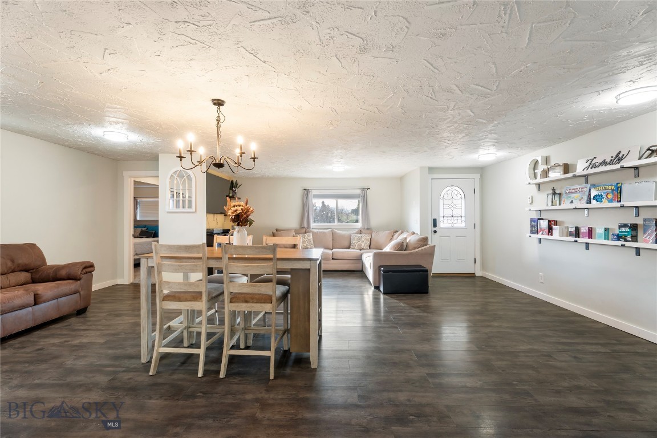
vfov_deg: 73.7
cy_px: 219
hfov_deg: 96.7
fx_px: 292
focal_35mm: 16
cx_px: 328
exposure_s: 1/5
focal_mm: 16
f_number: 8
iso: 640
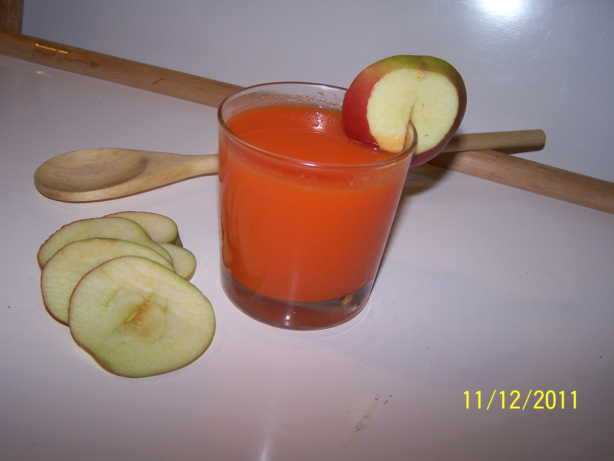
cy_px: 230
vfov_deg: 37.7
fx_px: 674
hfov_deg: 49.0
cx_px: 307
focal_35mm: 38
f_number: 2.8
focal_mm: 6.3
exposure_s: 1/60
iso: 80
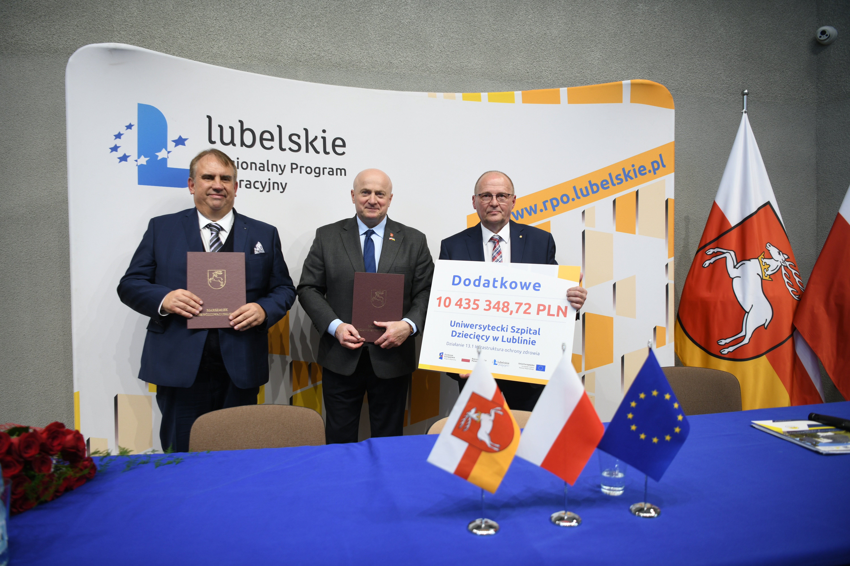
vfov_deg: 53.1
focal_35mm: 24
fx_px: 567
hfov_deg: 73.7
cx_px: 425
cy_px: 283
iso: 320
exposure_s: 1/125
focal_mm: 24
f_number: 2.8
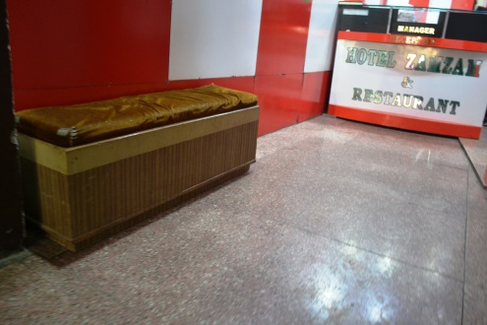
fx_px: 365
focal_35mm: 27
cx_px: 244
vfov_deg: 47.9
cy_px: 162
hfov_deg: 67.4
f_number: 3.5
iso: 1100
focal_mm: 18
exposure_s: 1/15
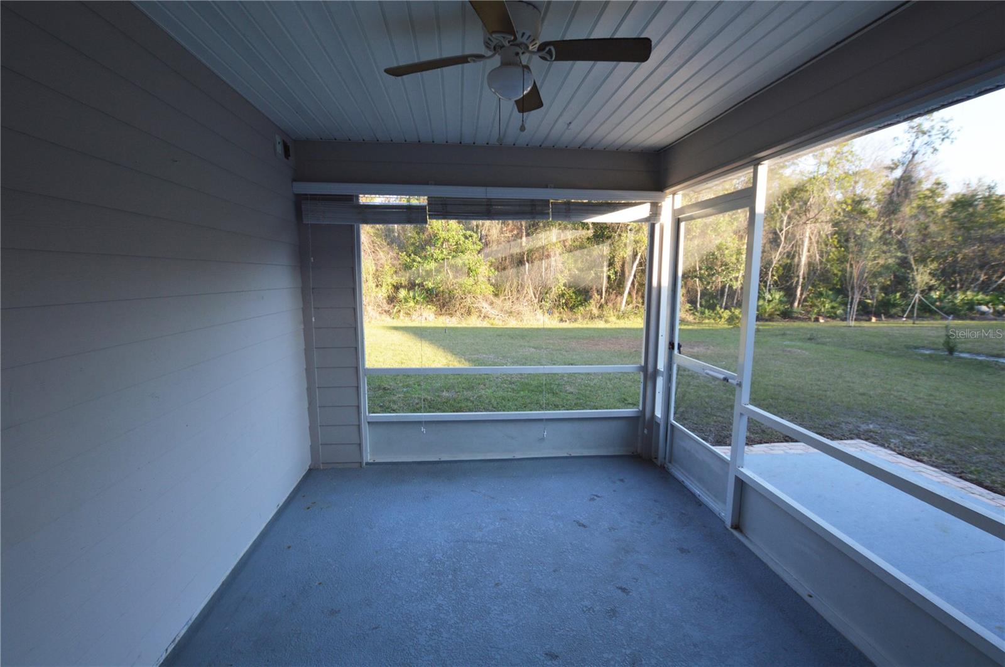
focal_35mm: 15
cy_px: 334
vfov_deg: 77.2
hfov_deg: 100.5
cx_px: 502
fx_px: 418
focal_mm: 10
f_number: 5.6
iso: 400
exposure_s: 1/125
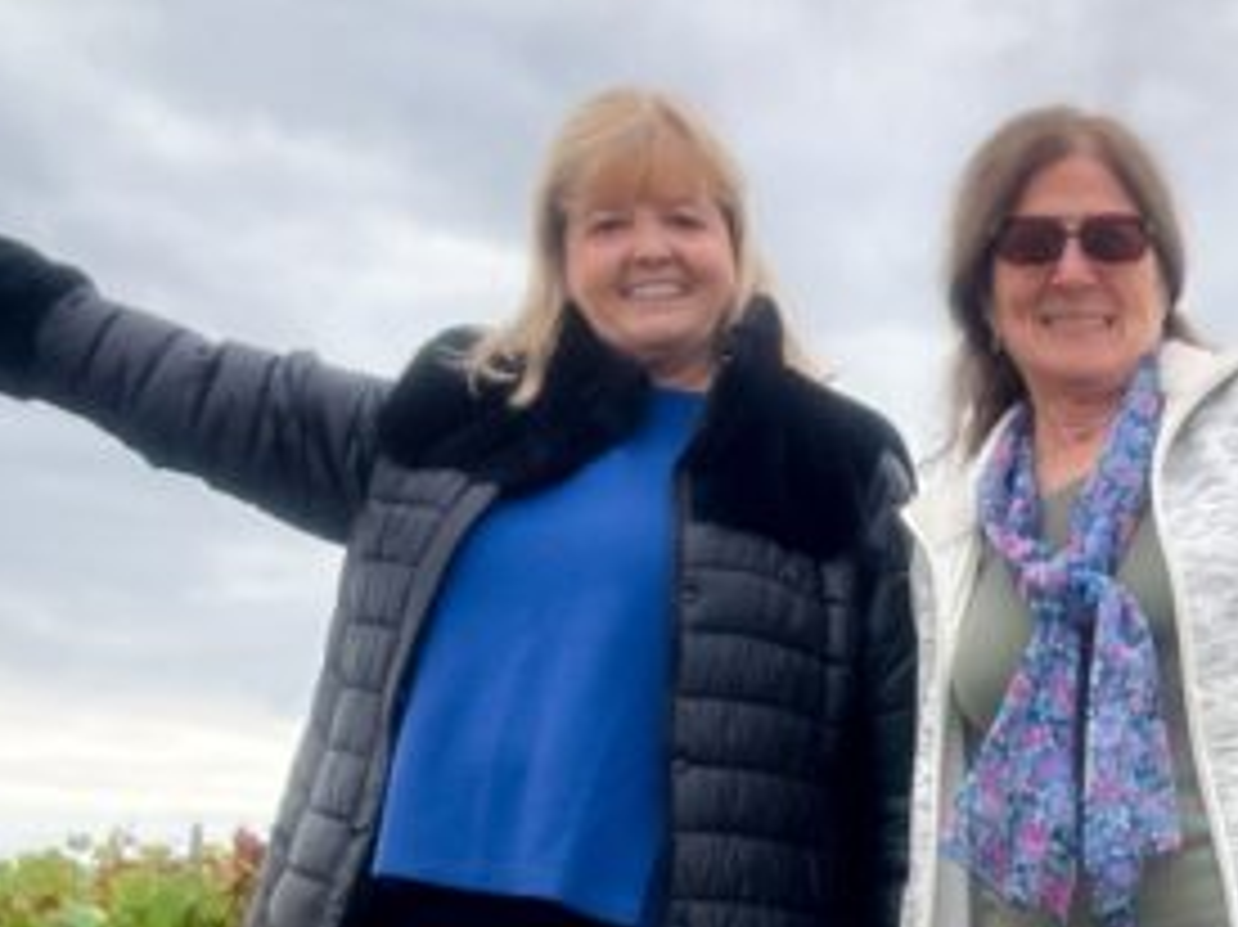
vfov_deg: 21.2
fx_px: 2395
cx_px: 1283
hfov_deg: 27.1
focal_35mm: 67
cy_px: 914
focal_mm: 2.69
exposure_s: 1/190
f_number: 1.9
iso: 25
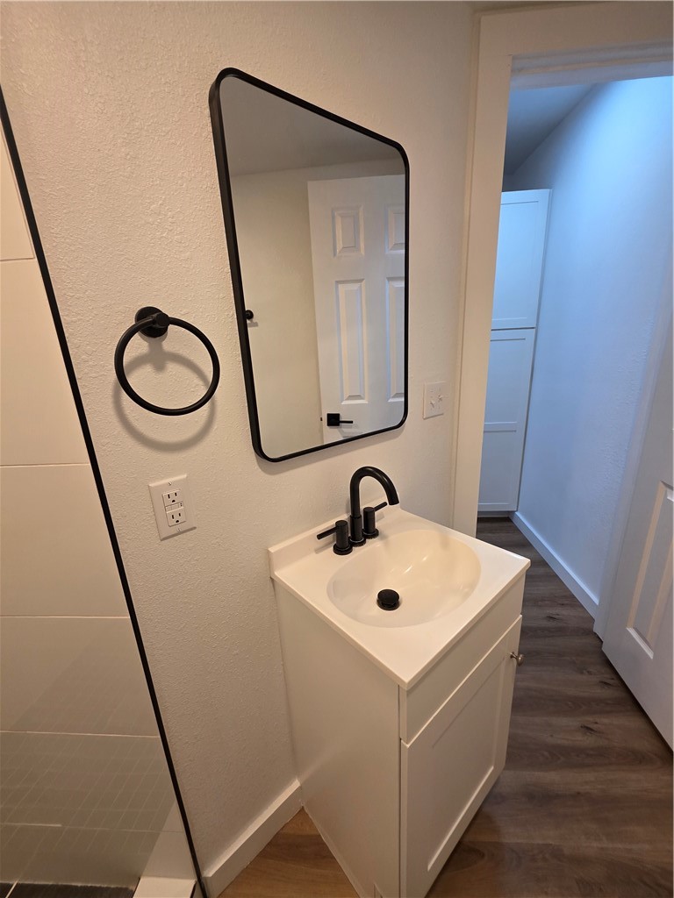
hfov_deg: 89.9
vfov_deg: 106.2
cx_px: 337
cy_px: 449
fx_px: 337
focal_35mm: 13
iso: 200
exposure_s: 1/120
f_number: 1.9
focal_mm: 2.2
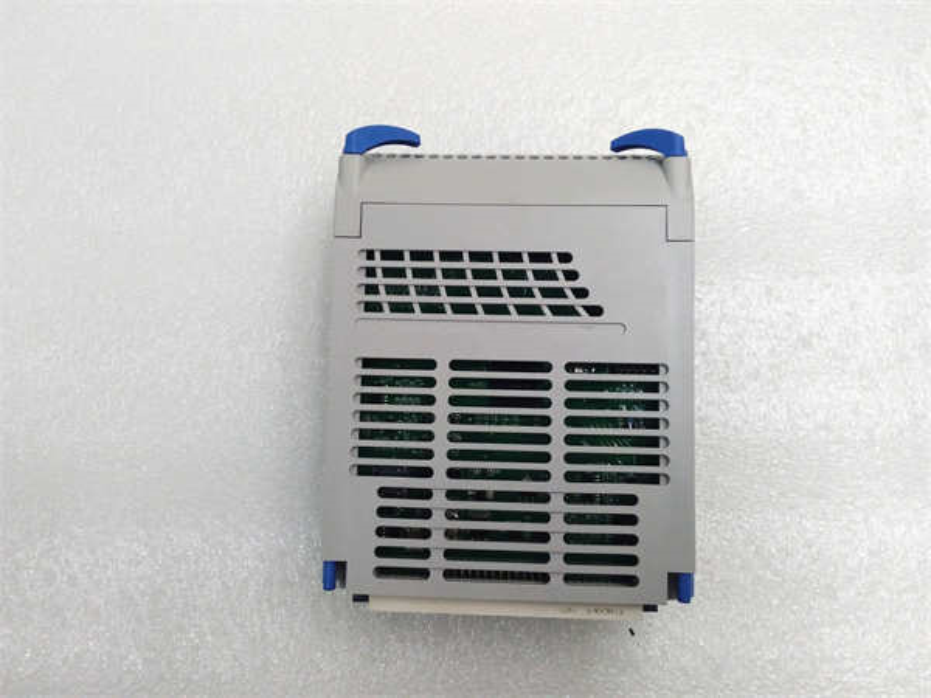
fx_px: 726
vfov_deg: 51.4
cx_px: 466
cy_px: 349
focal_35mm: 27
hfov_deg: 65.3
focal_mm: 3.79
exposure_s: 1/33
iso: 362
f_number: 2
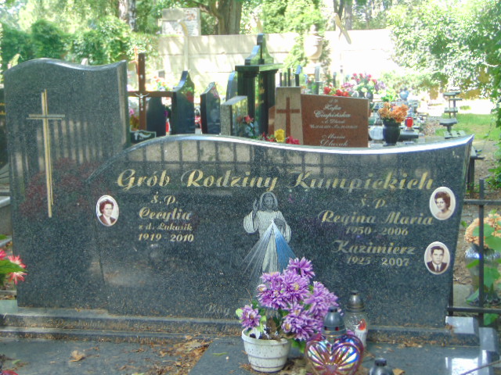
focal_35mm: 71
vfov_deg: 20.7
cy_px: 188
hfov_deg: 27.4
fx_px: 1028
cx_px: 250
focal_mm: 12.8
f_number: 3.7
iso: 80
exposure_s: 1/40
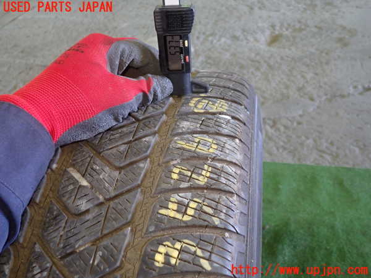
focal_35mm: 30
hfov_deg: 60.0
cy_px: 139
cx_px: 186
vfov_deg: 46.8
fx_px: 322
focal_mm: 5.4
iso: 400
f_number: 2.3
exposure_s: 1/30
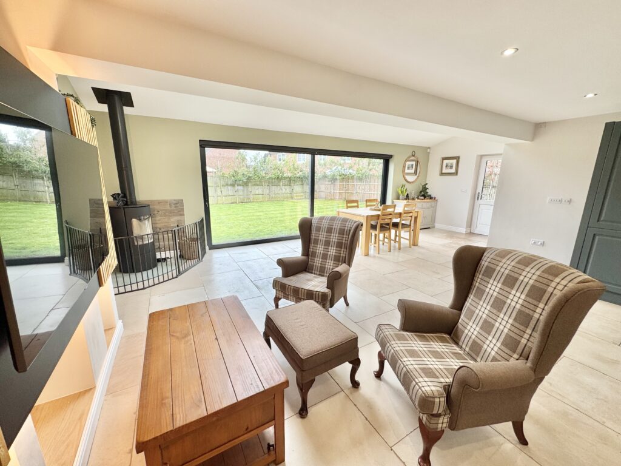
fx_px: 251
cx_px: 310
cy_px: 233
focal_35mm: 14
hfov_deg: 102.1
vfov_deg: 85.7
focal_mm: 2.22
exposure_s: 1/144
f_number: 2.2
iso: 40
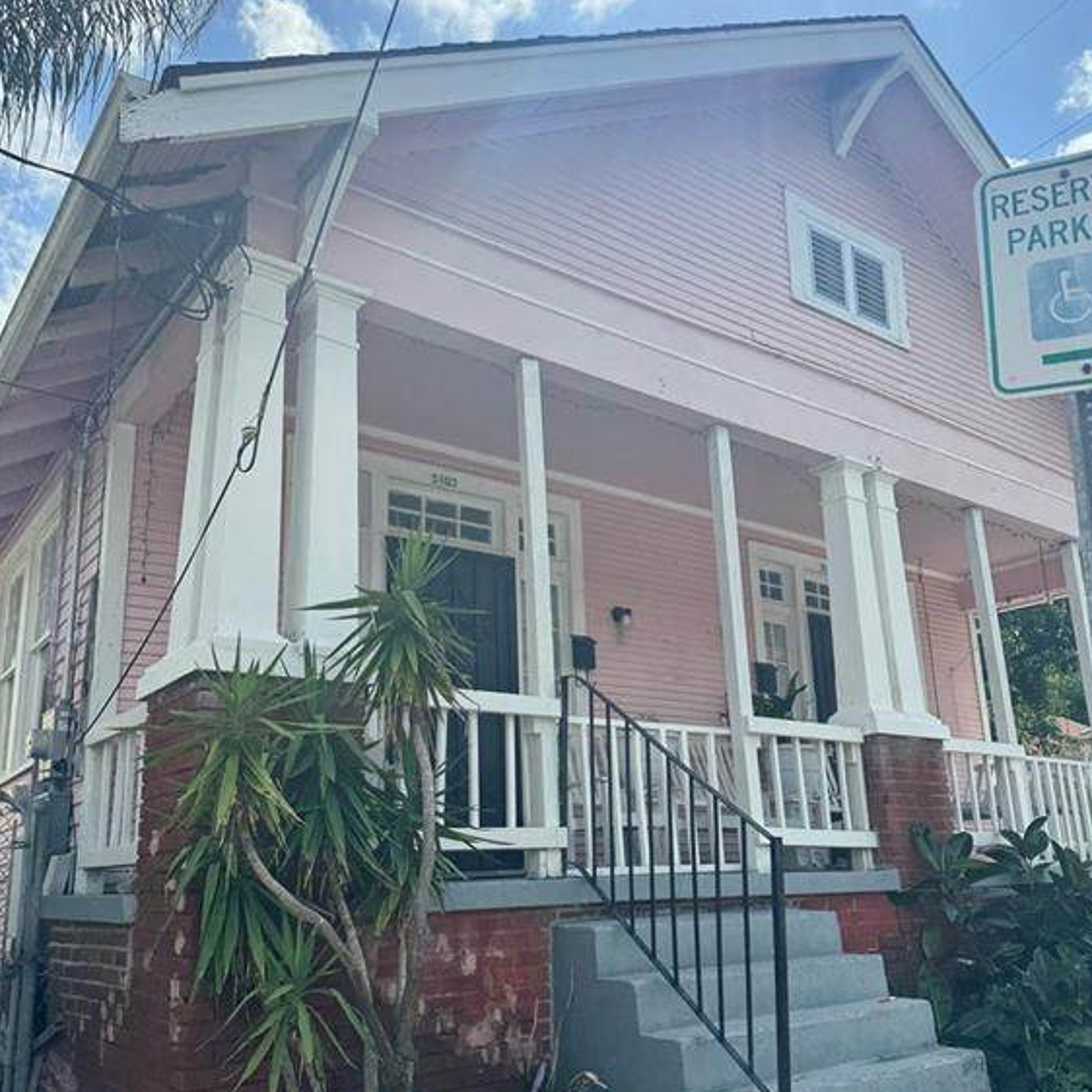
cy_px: 618
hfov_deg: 55.6
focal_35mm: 29
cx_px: 554
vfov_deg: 55.4
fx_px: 1035
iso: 80
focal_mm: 6.76
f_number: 1.78
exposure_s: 1/5814
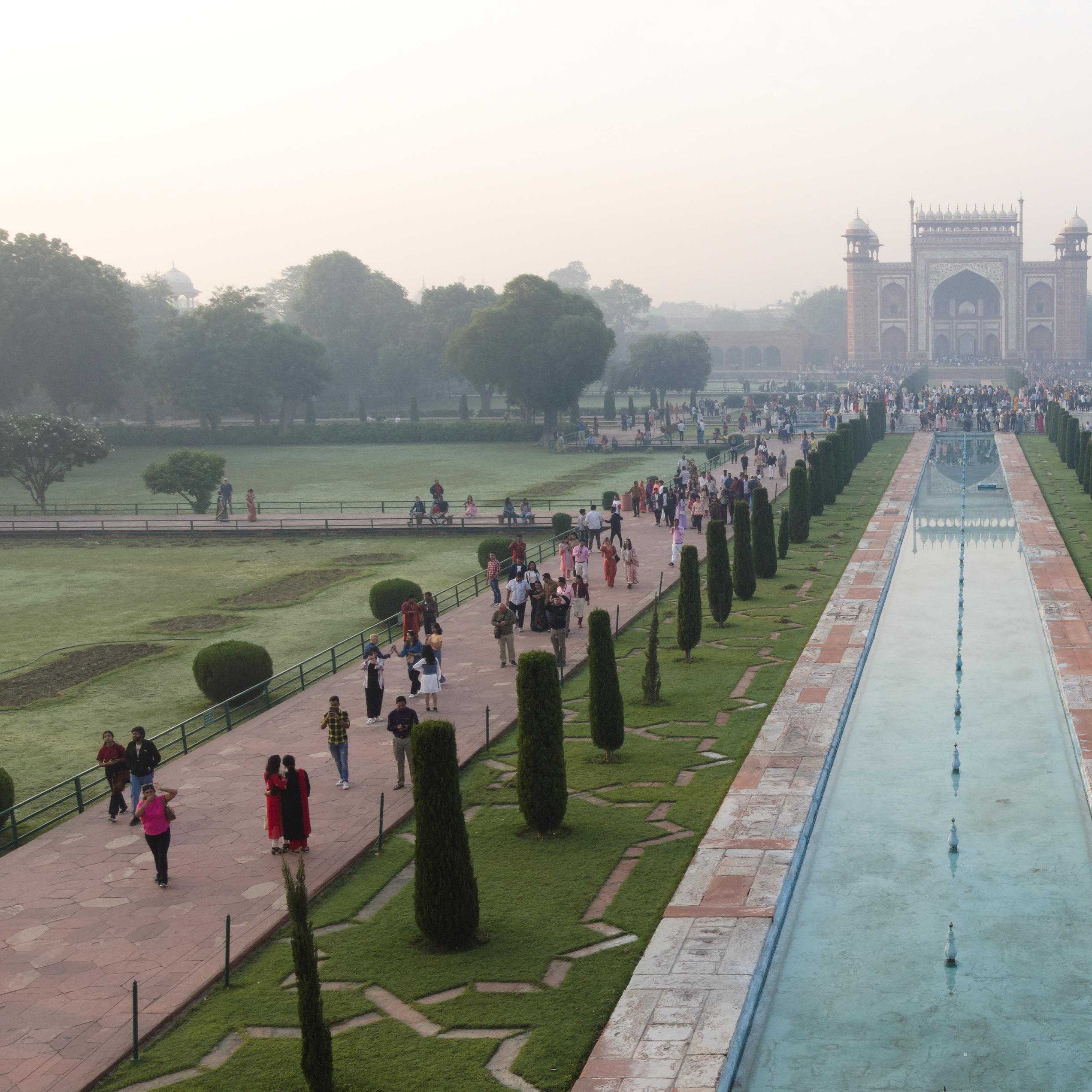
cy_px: 595
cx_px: 927
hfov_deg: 36.6
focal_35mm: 44
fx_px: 1570
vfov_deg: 38.3
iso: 125
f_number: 5.6
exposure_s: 1/100
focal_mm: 8.8
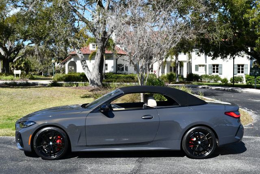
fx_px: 318
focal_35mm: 44
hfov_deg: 44.5
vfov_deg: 30.6
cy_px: 87
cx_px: 130
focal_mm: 22
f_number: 8
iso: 100
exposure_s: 1/250
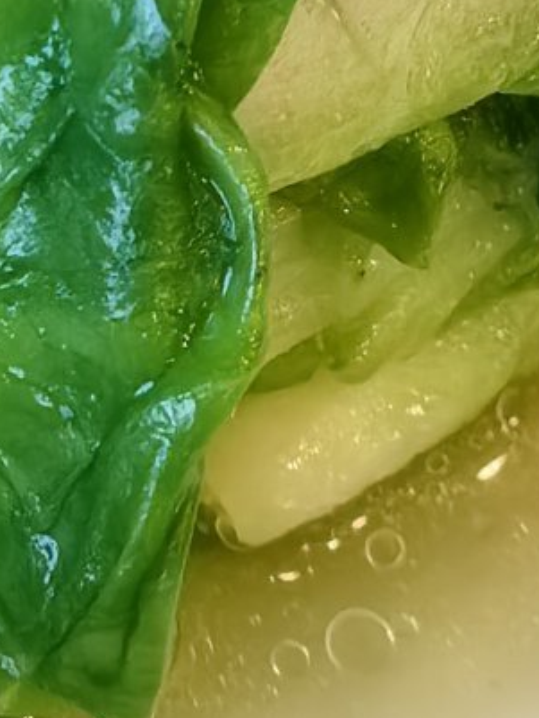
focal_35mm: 184
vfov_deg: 10.2
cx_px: -95
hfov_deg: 8.0
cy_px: -495
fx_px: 3818
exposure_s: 1/100
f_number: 2.8
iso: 640
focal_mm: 5.75
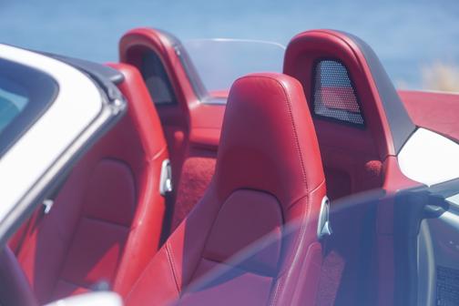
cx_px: 230
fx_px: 1071
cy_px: 153
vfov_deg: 16.3
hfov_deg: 24.2
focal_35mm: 84
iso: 100
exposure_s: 1/4000
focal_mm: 56
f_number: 1.8
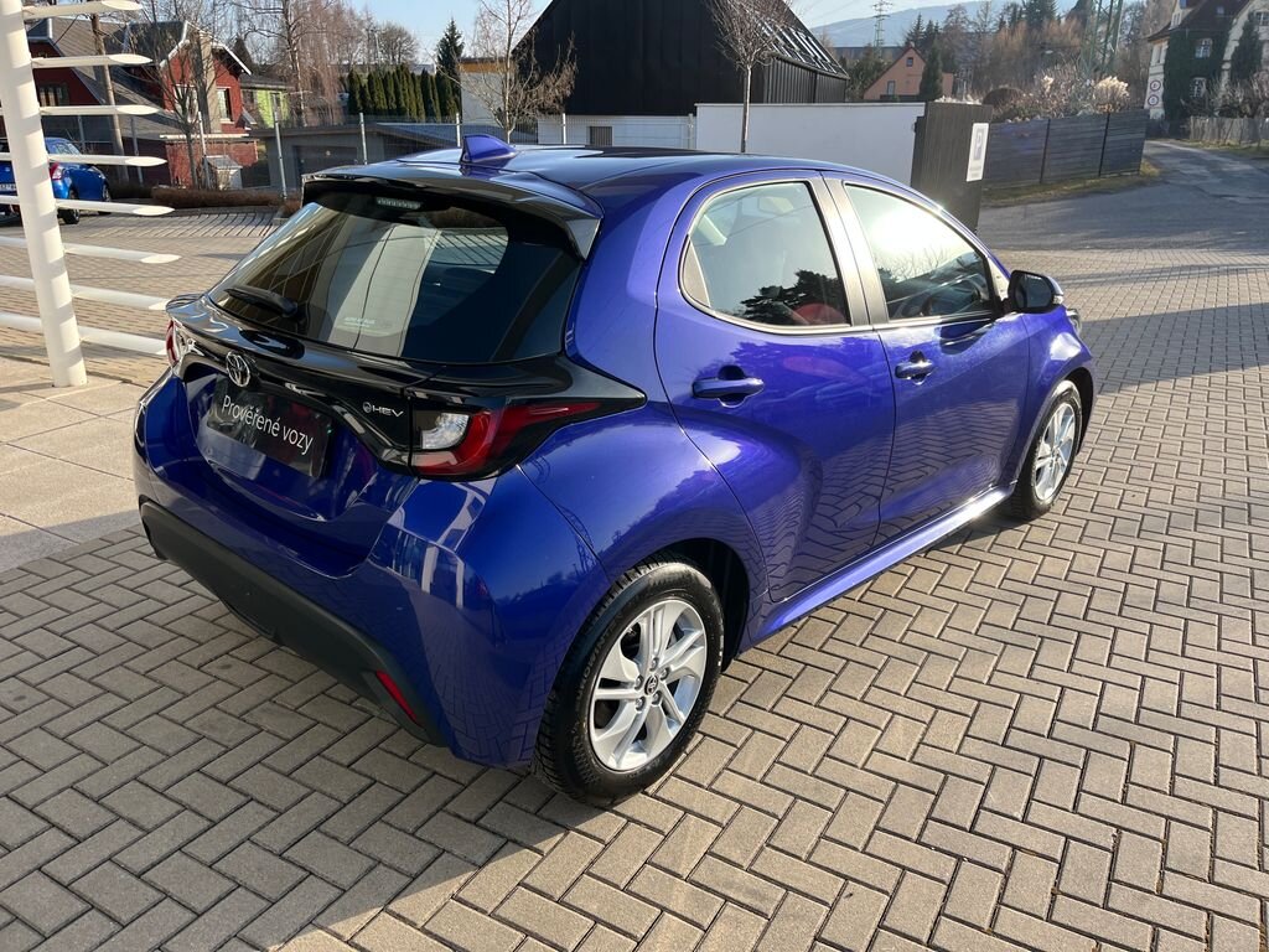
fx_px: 953
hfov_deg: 67.3
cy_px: 476
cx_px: 634
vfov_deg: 53.1
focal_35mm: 26
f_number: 1.6
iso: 50
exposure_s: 1/943
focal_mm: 5.1
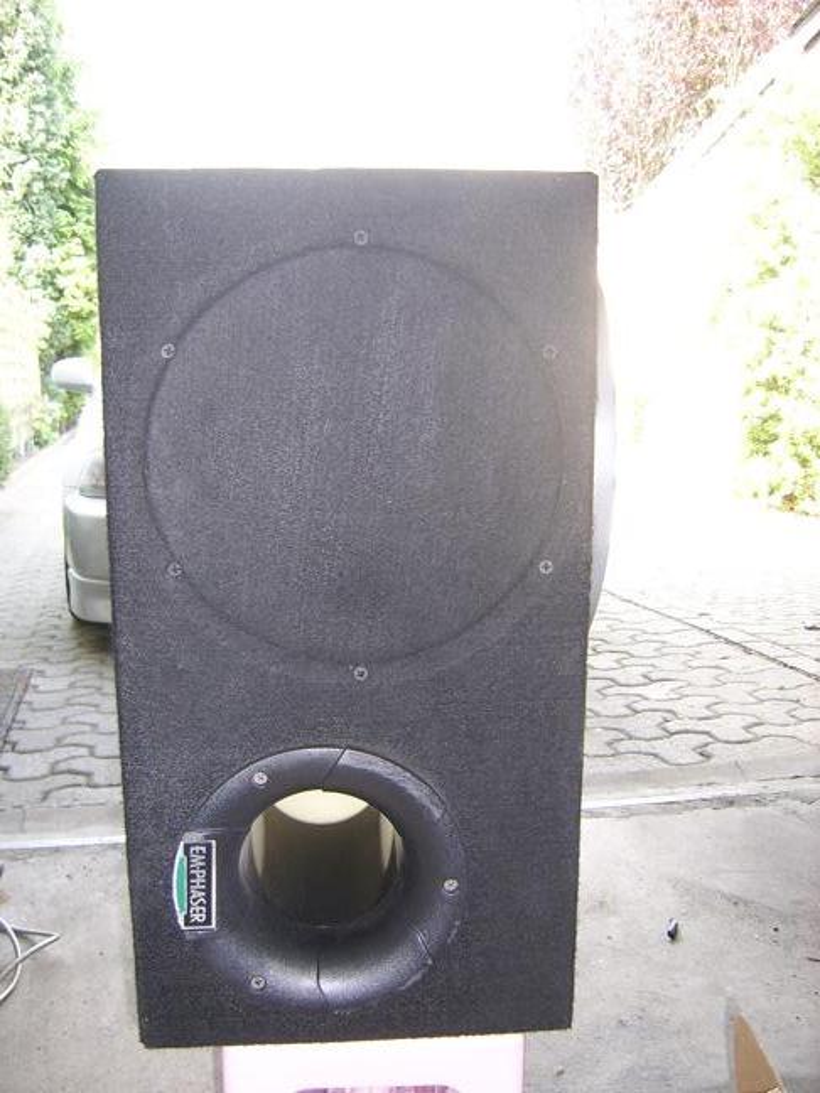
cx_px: 410
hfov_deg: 40.7
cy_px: 546
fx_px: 1105
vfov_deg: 52.6
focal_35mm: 35
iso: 100
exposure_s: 1/30
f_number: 2.8
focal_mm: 5.95
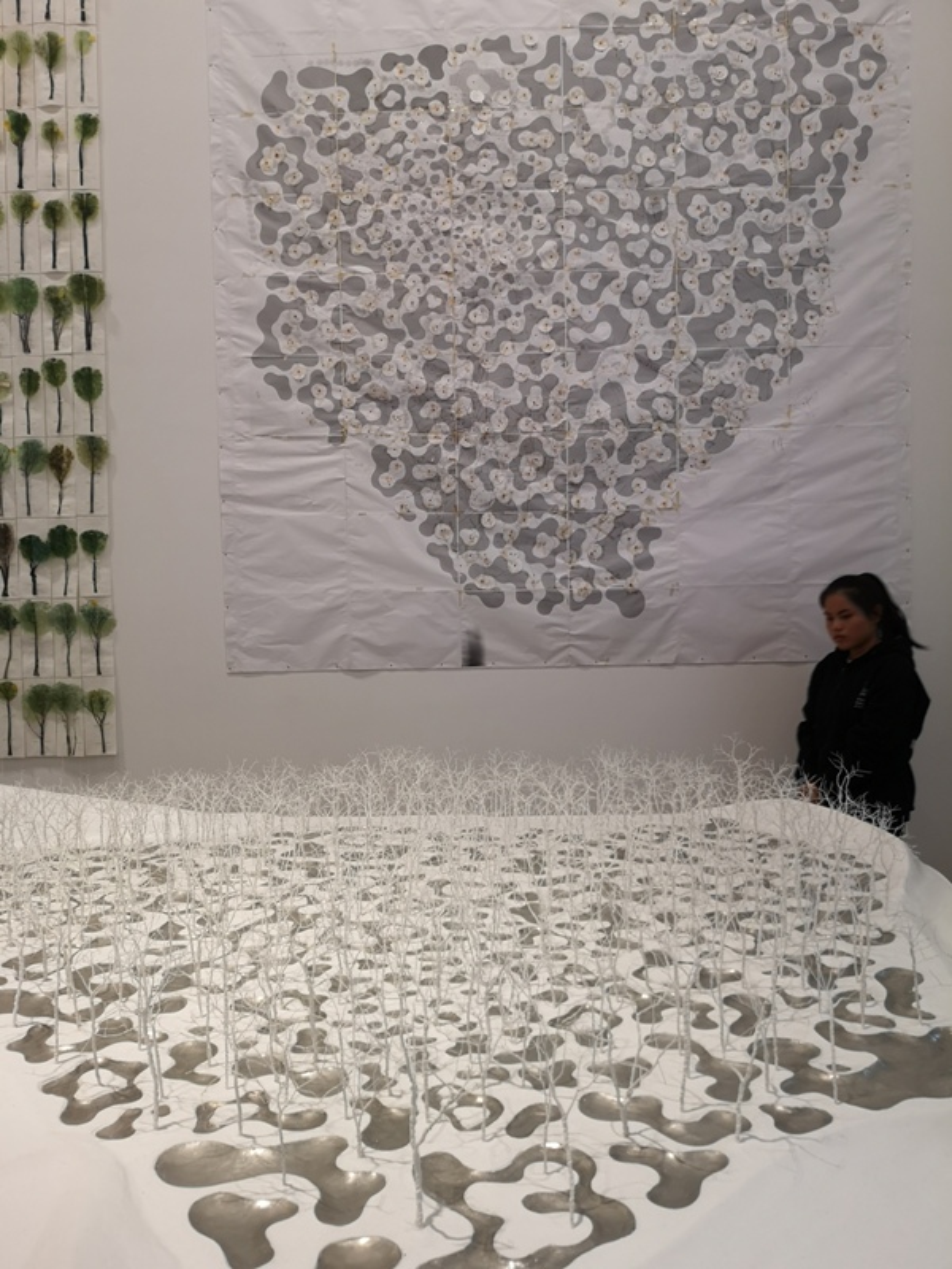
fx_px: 990
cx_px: 476
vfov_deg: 65.3
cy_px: 634
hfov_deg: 51.4
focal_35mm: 27
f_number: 1.8
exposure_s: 1/50
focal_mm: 3.95
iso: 125
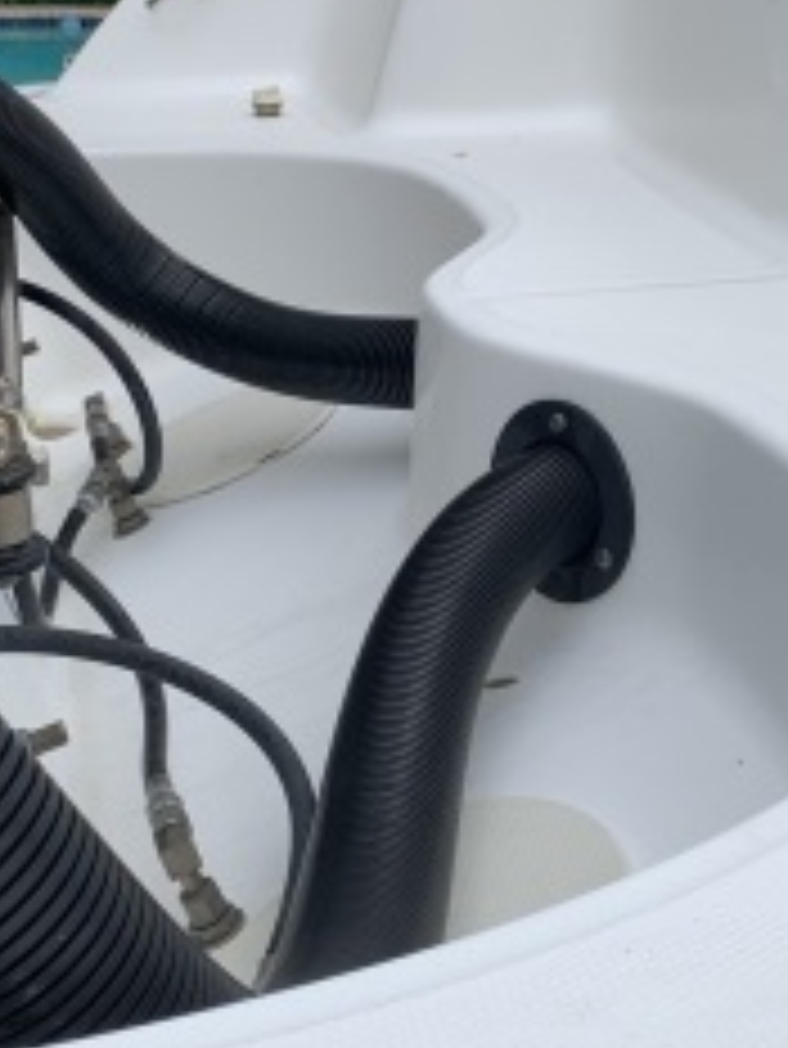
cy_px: 274
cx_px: 482
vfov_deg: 28.6
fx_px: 2032
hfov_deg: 21.9
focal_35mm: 67
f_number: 1.8
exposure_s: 1/1387
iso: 25
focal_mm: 4.25
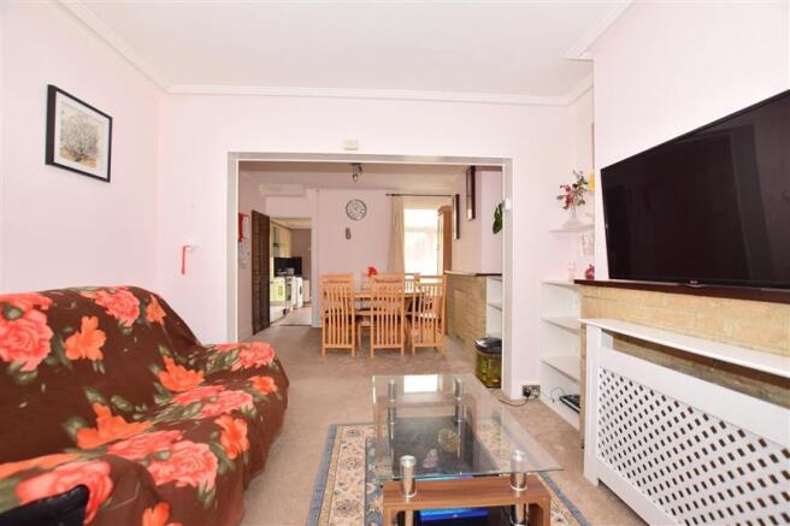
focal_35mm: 15
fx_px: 329
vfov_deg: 77.3
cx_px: 395
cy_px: 263
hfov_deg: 100.4
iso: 400
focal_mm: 10
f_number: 5.6
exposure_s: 1/100
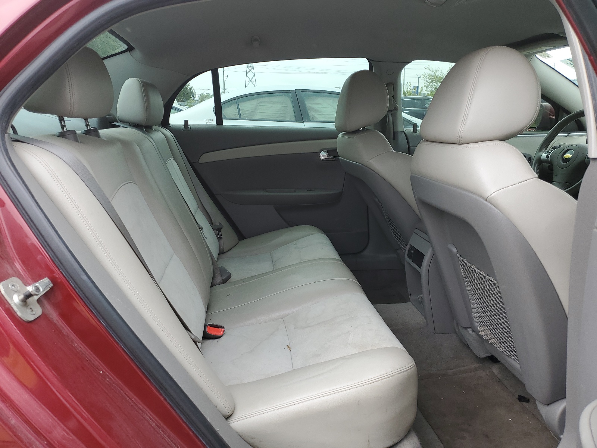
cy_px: 224
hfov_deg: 67.3
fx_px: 448
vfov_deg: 53.1
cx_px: 298
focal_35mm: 26
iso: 50
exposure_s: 1/270
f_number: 1.5
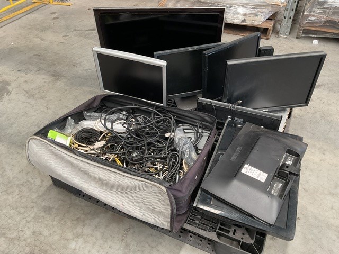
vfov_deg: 48.2
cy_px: 127
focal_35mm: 29
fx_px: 284
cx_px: 170
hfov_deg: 61.7
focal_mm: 3
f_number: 1.8
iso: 80
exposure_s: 1/50
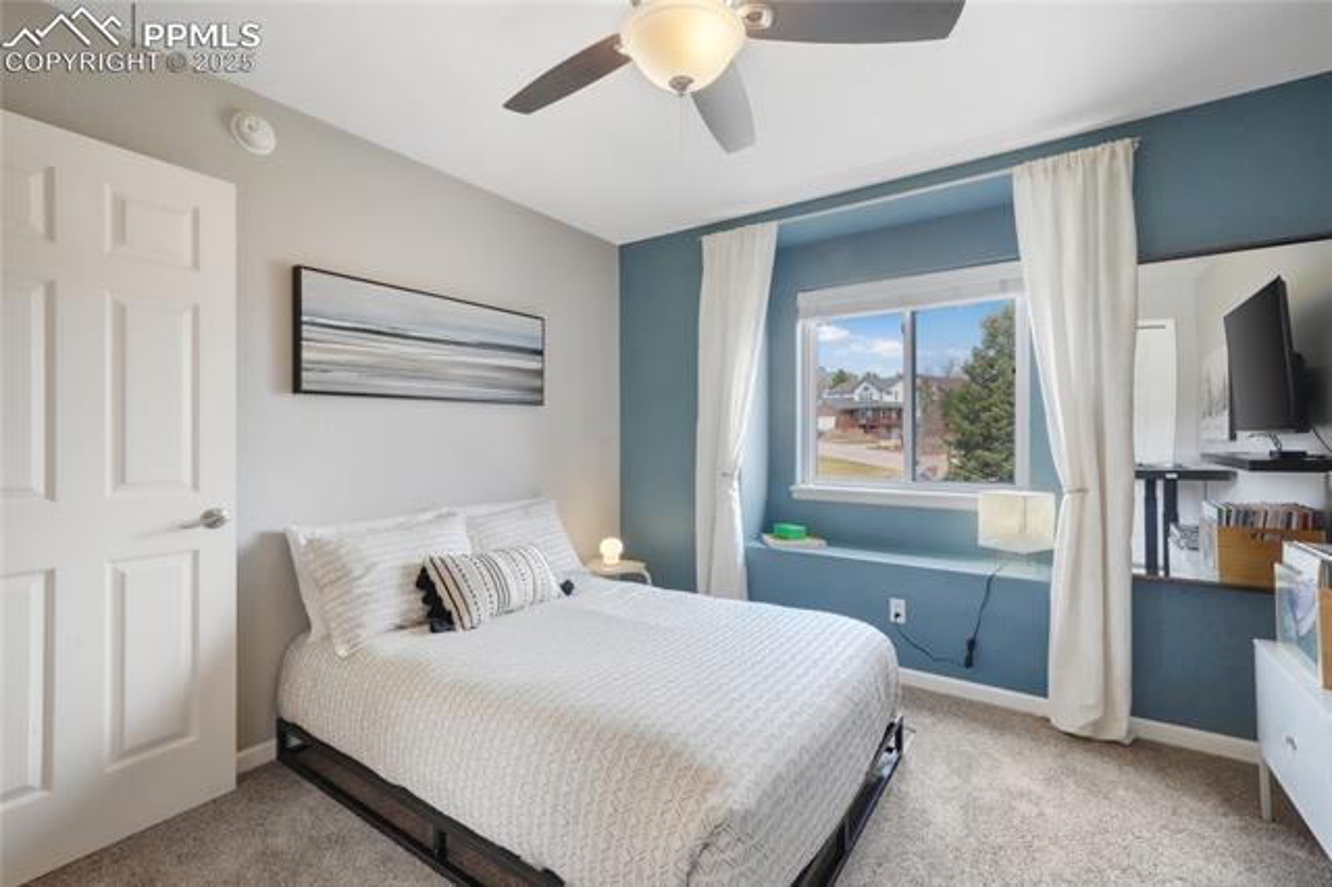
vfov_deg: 77.3
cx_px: 666
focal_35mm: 15
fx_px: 555
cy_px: 444
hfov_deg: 100.4
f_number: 18
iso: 8000
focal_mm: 15
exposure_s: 1/30
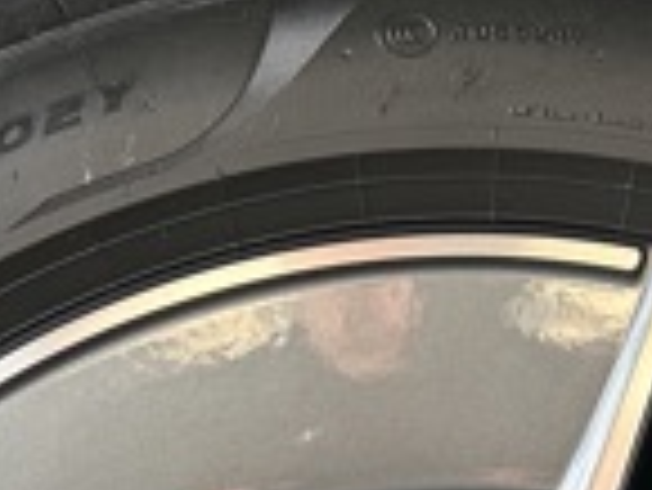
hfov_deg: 14.9
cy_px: 1070
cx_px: 387
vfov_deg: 10.1
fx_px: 2488
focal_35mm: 132
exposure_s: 1/96
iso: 250
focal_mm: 6.86
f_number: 1.78
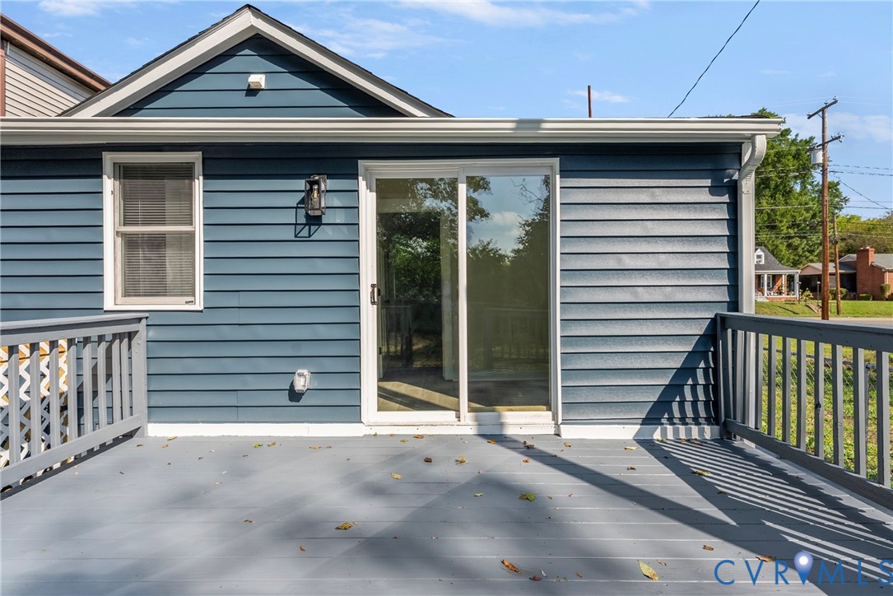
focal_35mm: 18
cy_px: 298
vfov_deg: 67.4
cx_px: 446
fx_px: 447
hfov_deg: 90.0
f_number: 8
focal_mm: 18
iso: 800
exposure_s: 1/400
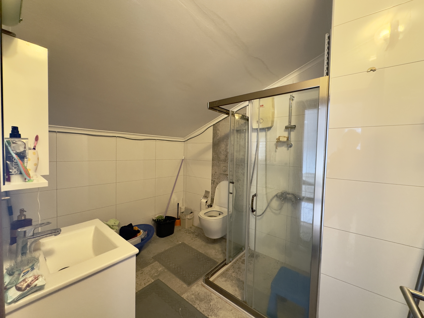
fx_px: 171
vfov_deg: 85.7
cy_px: 159
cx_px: 212
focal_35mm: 14
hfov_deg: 102.1
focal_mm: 2.22
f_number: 2.2
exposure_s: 1/50
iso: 400
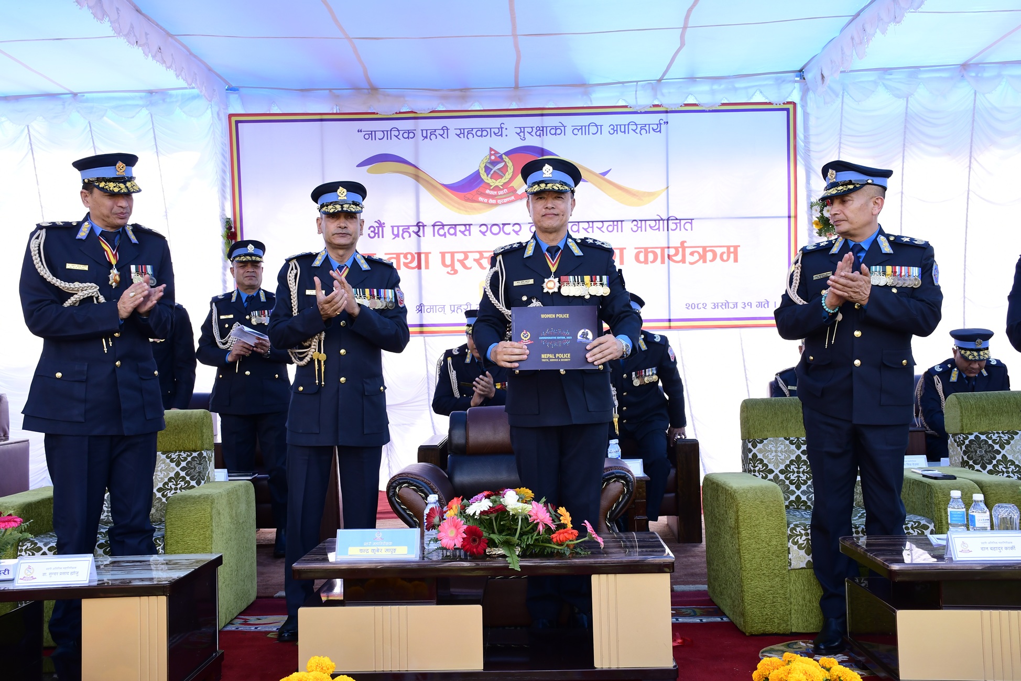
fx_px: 1134
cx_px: 510
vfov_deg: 33.4
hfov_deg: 48.5
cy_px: 340
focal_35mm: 40
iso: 500
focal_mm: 27
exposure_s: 1/160
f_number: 7.1
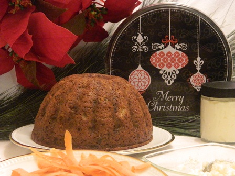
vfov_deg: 14.4
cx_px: 118
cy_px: 88
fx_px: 699
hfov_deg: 19.1
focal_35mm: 103
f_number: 4.5
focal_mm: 18.6
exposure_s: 1/6
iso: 800
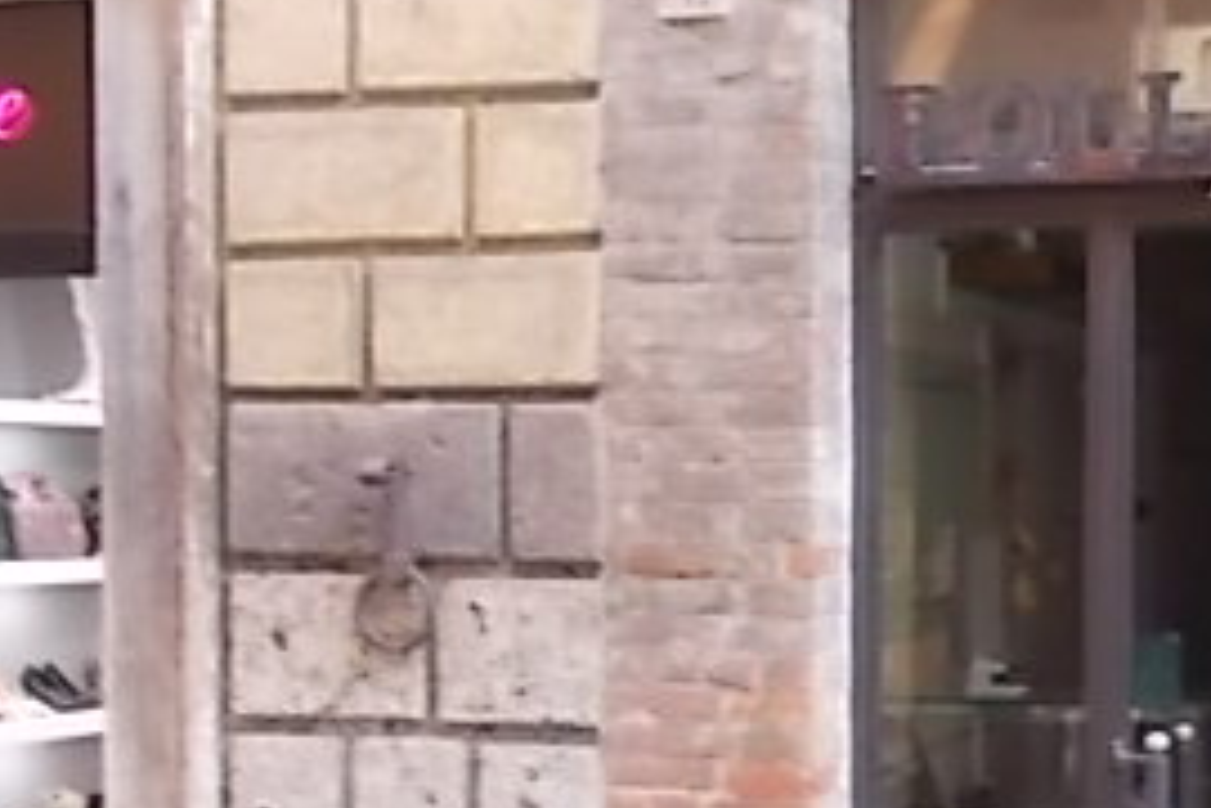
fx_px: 2153
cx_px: 1180
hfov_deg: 29.6
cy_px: 543
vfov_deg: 21.2
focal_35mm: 64
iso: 200
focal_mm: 4.6
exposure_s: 1/15
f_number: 3.2
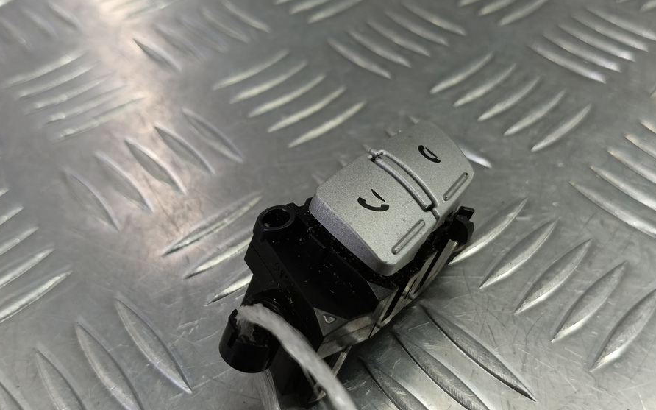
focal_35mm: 28
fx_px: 500
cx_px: 348
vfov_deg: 44.5
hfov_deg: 66.4
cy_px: 222
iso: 93
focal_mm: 4.11
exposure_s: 1/50
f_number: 1.6
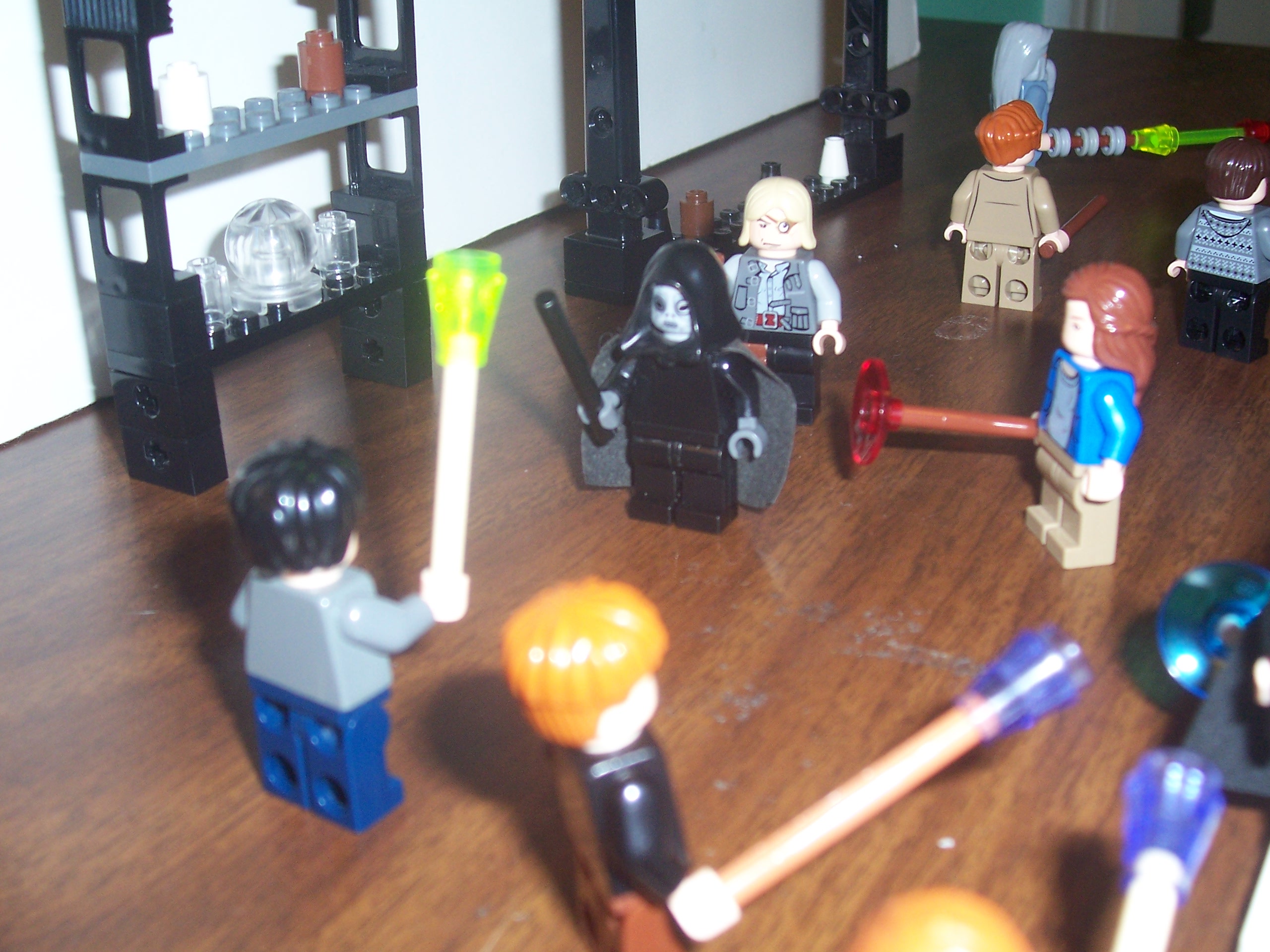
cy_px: 476
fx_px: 1541
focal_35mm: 42
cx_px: 635
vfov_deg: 34.3
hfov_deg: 44.8
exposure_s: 1/60
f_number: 3
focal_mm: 7
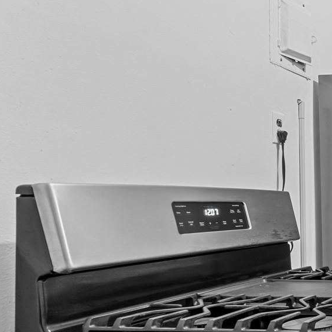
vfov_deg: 39.0
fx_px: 467
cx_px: 564
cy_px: 202
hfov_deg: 24.0
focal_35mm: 43
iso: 200
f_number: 10
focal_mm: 14
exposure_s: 2.5
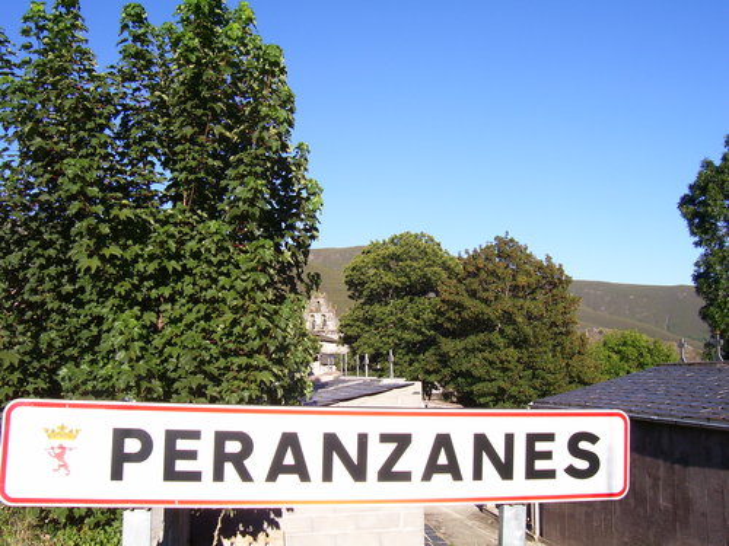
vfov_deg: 41.8
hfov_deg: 54.0
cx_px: 364
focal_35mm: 34
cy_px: 273
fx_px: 716
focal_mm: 5.6
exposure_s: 1/350
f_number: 4.8
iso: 80
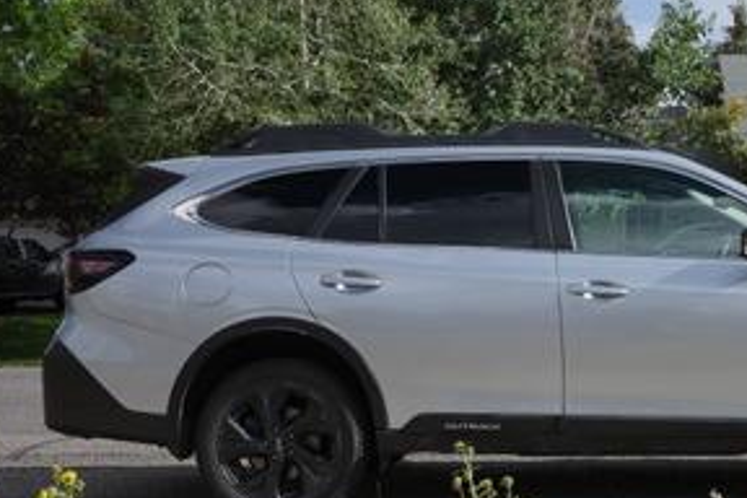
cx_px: 594
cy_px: 254
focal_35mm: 70
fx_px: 1452
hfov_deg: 28.3
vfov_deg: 19.5
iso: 200
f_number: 8
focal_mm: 26
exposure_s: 1/400
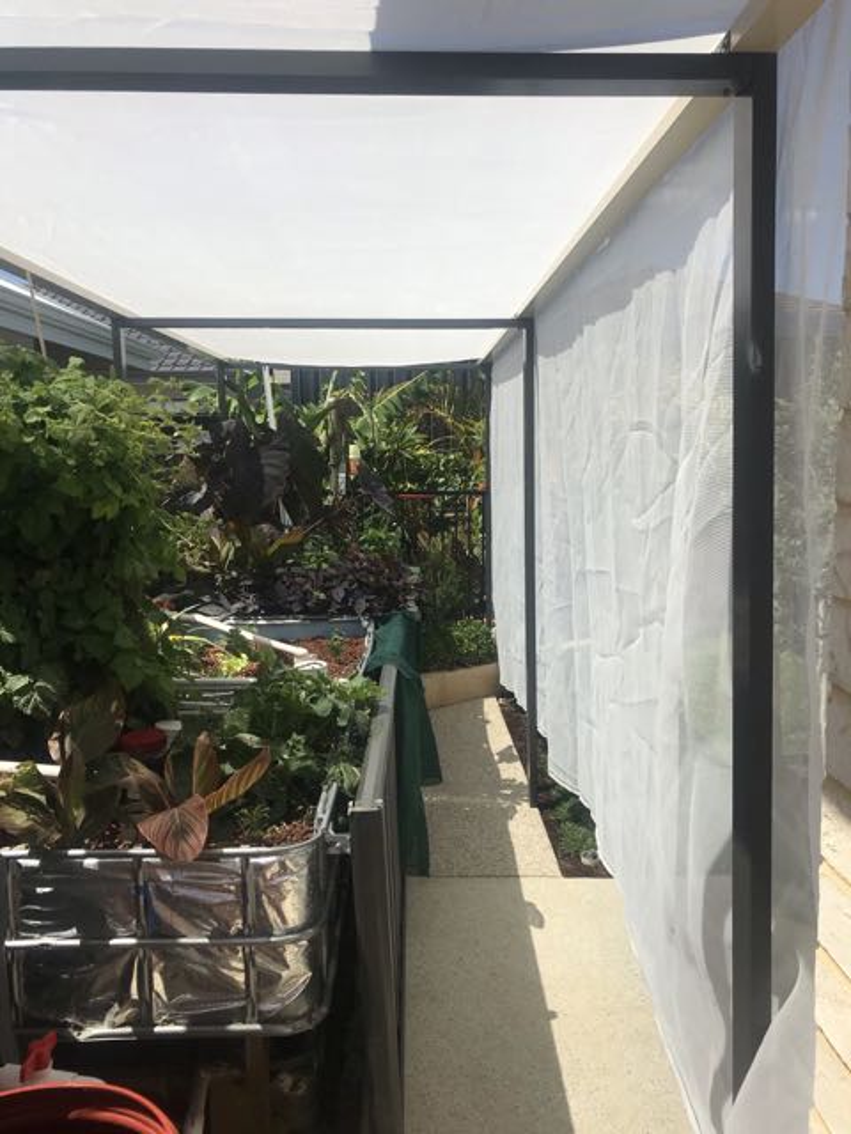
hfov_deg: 49.7
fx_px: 918
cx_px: 426
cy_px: 567
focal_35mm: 28
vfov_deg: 63.4
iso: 20
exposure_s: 1/3831
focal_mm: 3.99
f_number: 1.8
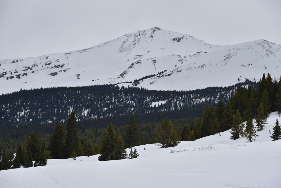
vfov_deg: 8.1
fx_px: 1327
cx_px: 140
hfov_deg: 12.1
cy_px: 94
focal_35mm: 170
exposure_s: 1/500
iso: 100
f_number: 11
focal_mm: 170
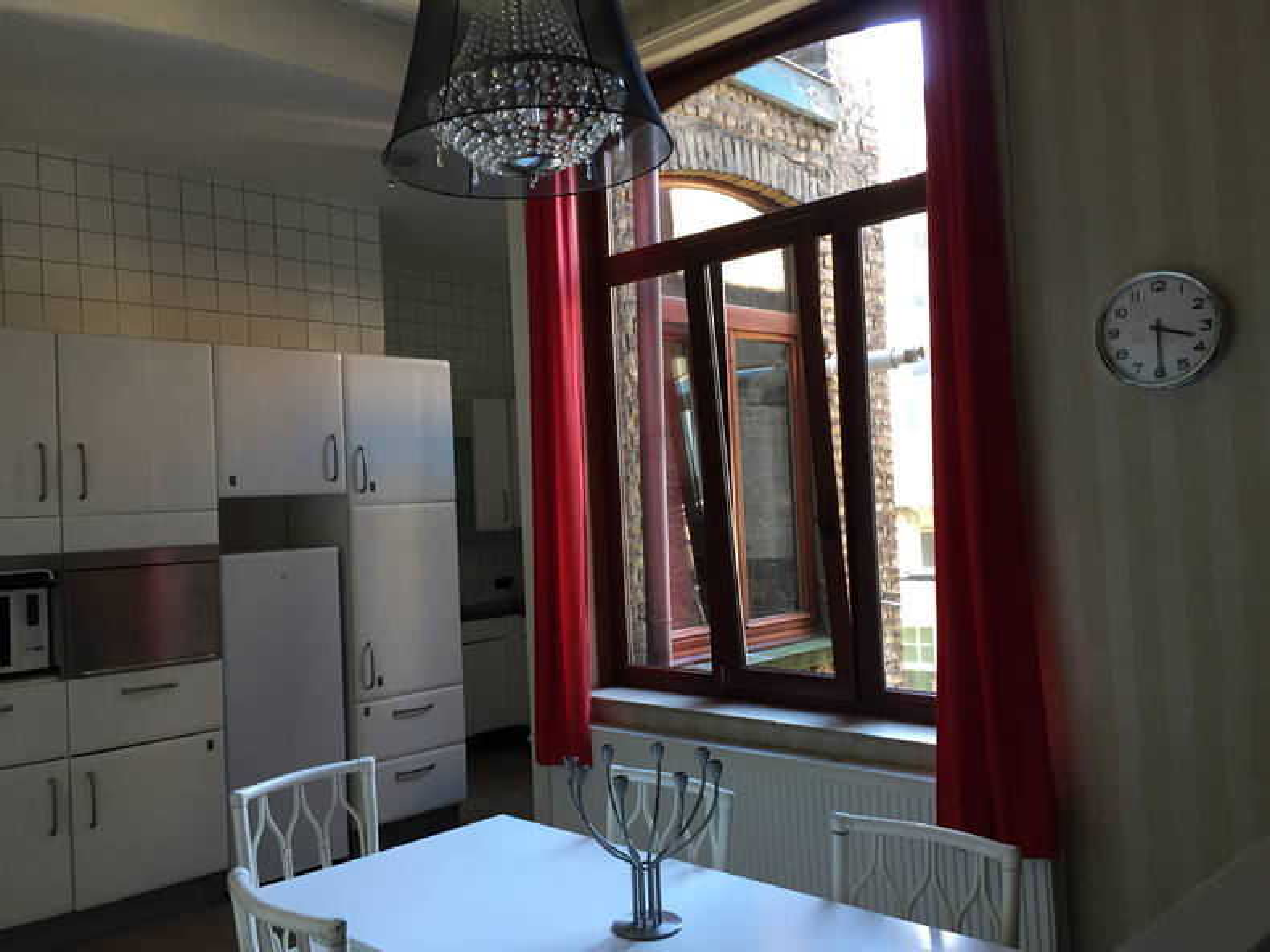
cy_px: 476
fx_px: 1064
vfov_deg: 48.2
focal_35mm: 29
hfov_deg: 61.7
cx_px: 635
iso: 125
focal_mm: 4.15
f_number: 2.2
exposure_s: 1/33
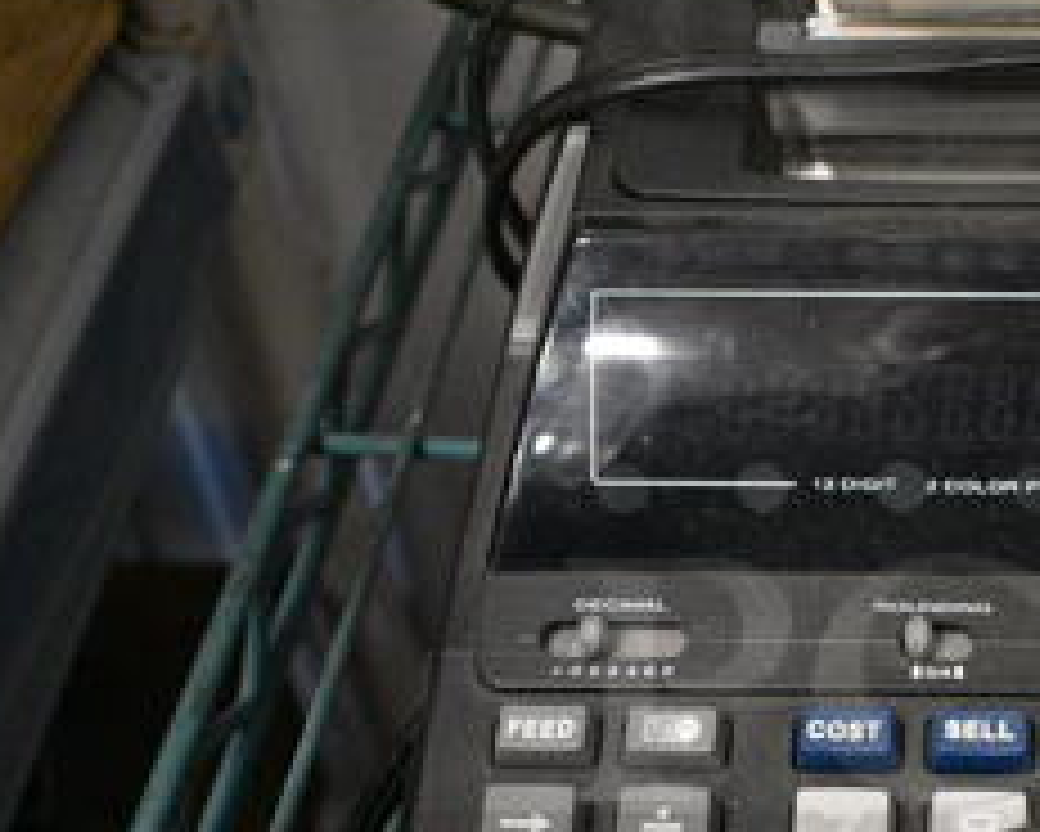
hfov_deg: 27.4
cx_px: 900
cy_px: 670
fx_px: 2063
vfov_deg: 22.5
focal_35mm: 67
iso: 5000
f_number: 3.5
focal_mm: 18
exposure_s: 1/125
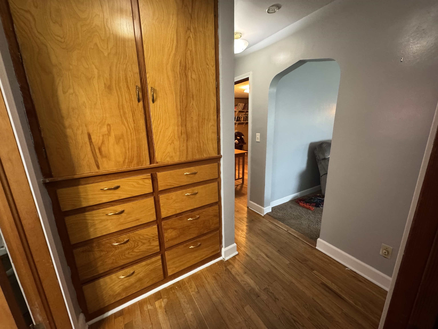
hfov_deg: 102.1
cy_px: 164
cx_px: 219
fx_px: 177
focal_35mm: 14
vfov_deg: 85.7
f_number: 2.2
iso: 1000
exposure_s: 1/40
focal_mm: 2.22
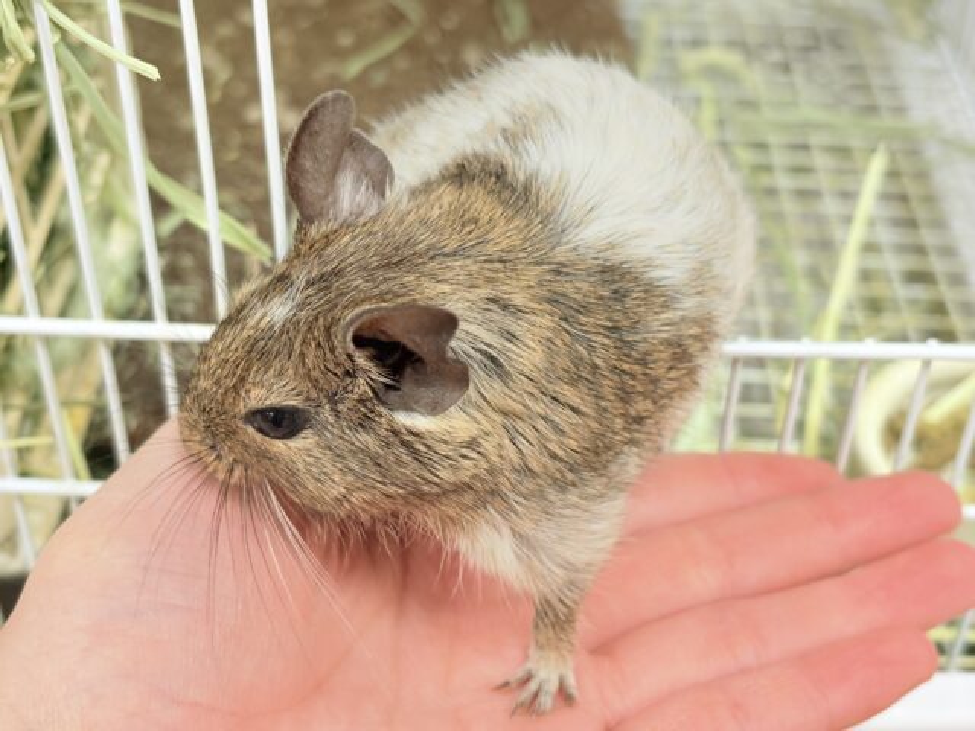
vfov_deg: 28.0
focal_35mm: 52
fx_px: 1465
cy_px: 366
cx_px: 488
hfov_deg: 36.8
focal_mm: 5.96
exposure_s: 1/60
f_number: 1.6
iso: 64
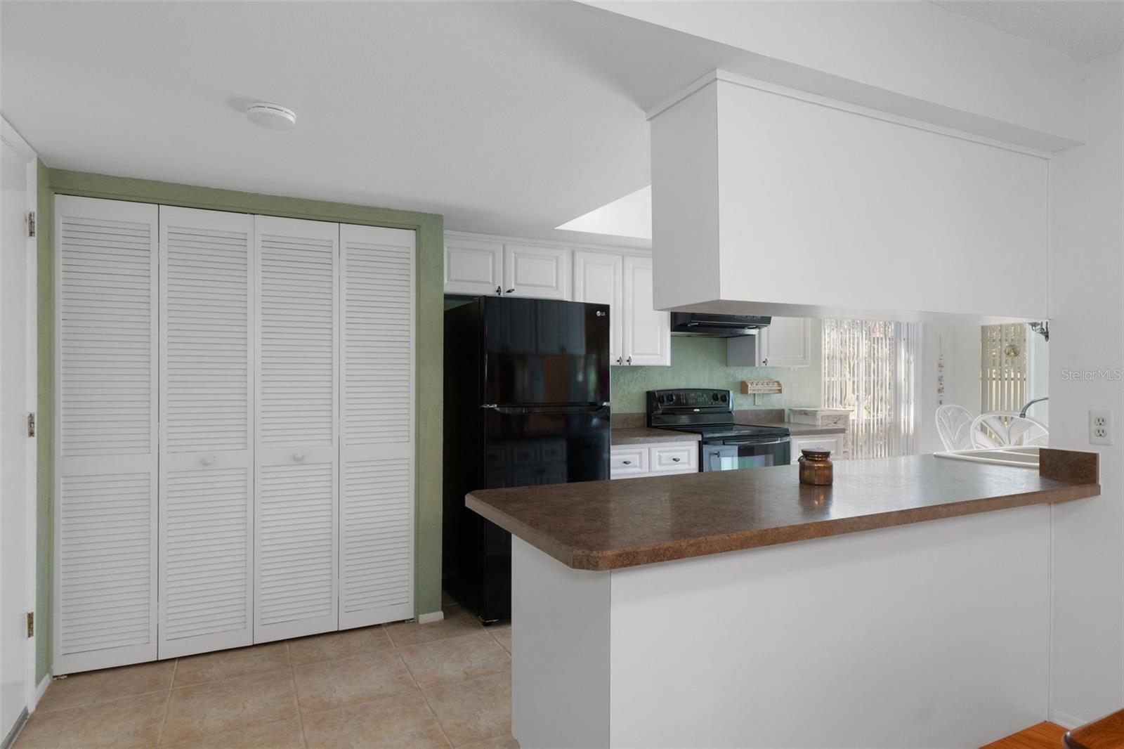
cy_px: 374
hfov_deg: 85.4
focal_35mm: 20
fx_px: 609
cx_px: 562
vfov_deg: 63.2
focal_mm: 13
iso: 320
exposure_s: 1/3
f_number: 8
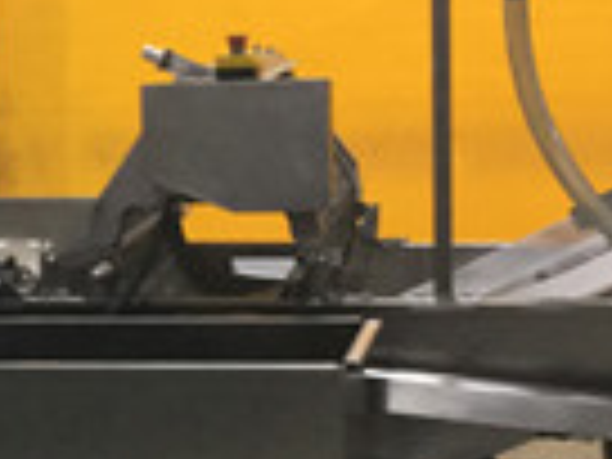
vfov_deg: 11.6
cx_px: -32
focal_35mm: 128
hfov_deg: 15.1
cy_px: 310
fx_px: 2263
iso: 200
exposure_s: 1/20
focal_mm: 4.15
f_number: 2.2
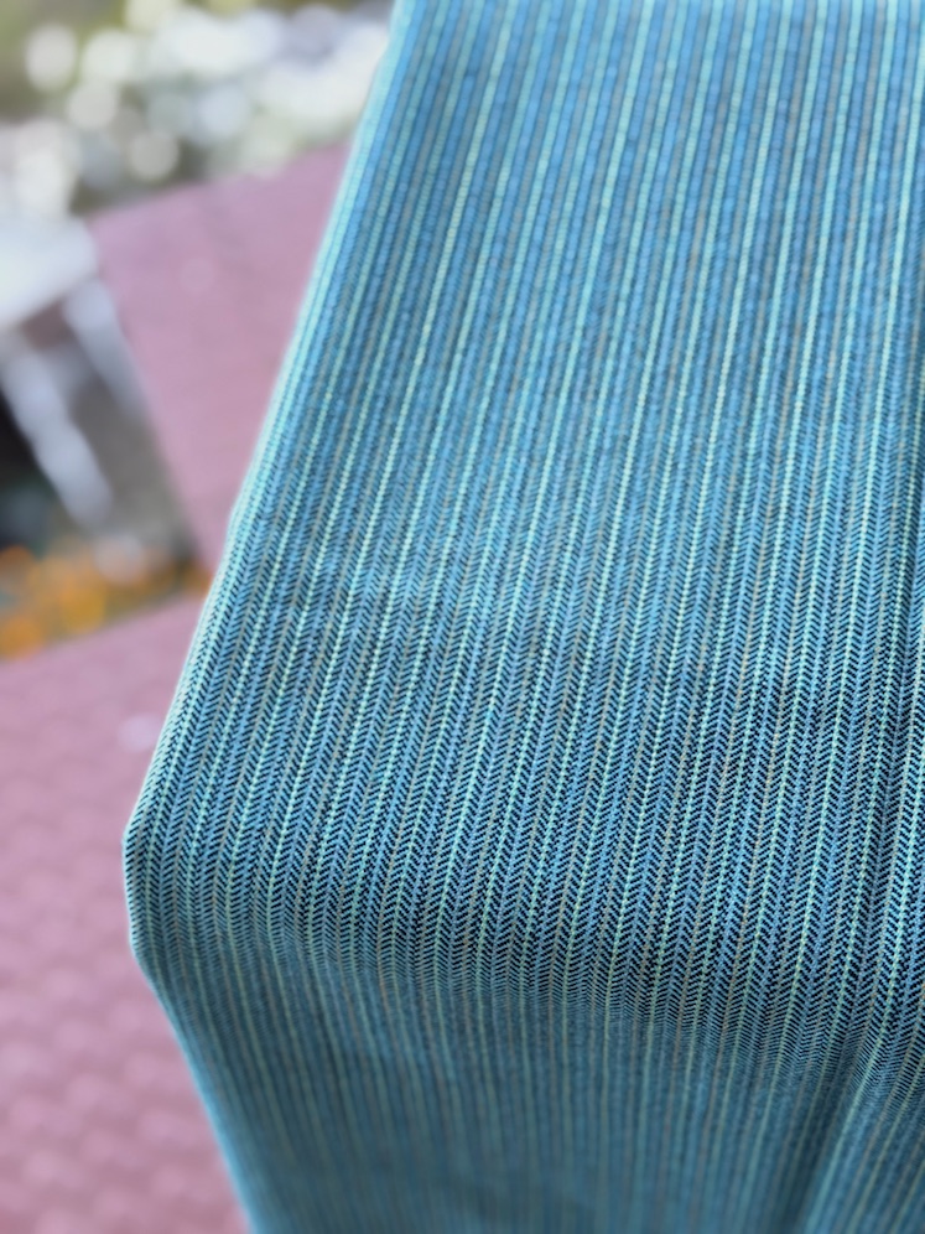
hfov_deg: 30.3
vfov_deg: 39.7
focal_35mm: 48
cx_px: 462
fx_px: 1710
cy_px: 617
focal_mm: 6.76
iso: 50
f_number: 1.78
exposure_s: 1/127
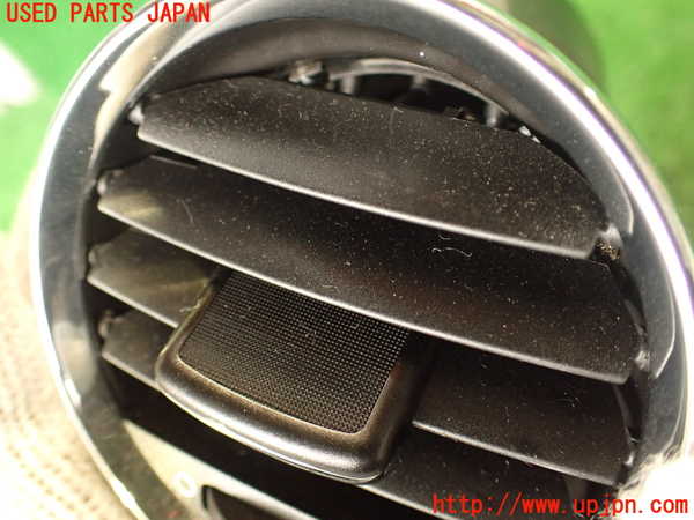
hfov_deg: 60.0
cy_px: 260
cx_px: 347
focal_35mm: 30
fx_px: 601
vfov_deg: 46.8
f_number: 2.3
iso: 640
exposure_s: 1/30
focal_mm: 5.4
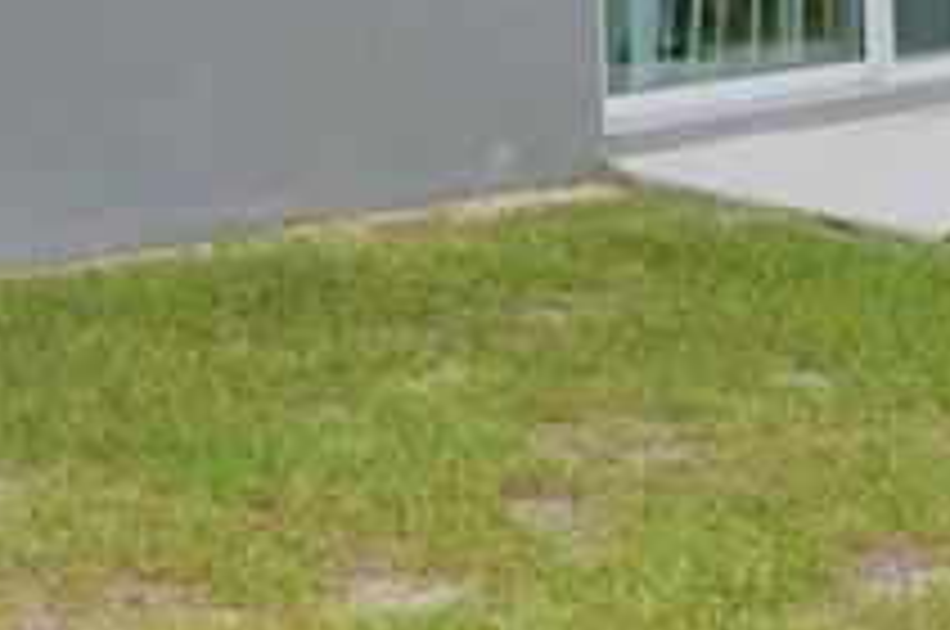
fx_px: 3004
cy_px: -670
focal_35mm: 114
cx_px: 212
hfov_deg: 17.8
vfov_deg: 10.8
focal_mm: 10
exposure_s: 1/250
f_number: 10
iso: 100
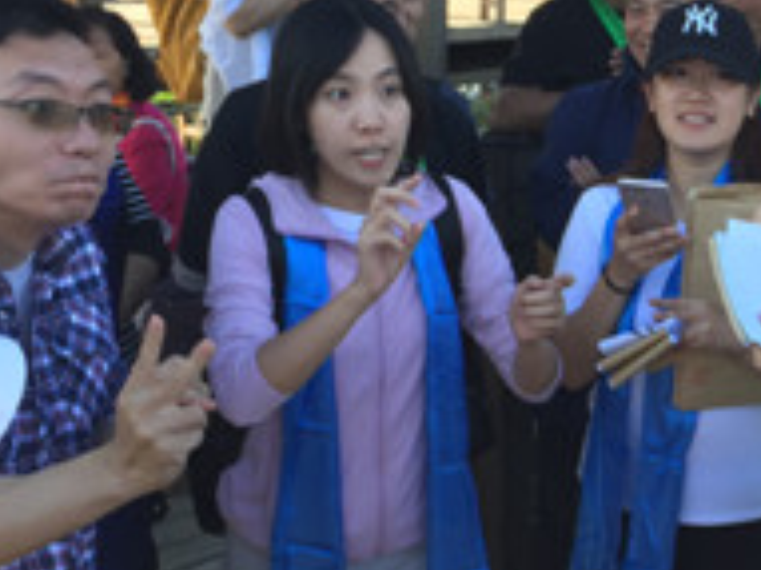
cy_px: 488
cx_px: 753
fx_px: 1670
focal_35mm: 76
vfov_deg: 19.1
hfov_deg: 24.5
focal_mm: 4.15
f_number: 2.2
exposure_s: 1/262
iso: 32
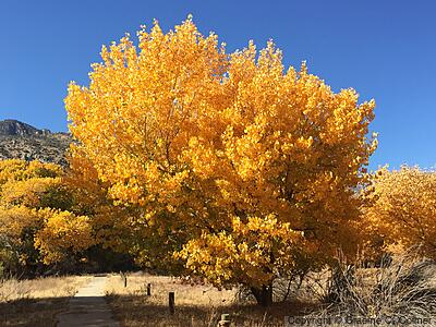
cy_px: 164
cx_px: 218
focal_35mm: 29
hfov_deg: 61.7
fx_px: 365
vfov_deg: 48.2
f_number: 2.2
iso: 32
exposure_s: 1/1068
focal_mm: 4.15
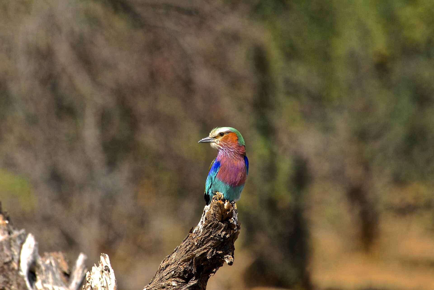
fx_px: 7241
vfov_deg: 2.3
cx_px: 217
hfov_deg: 3.4
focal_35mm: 600
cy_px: 145
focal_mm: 400
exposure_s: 1/500
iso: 400
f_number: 11
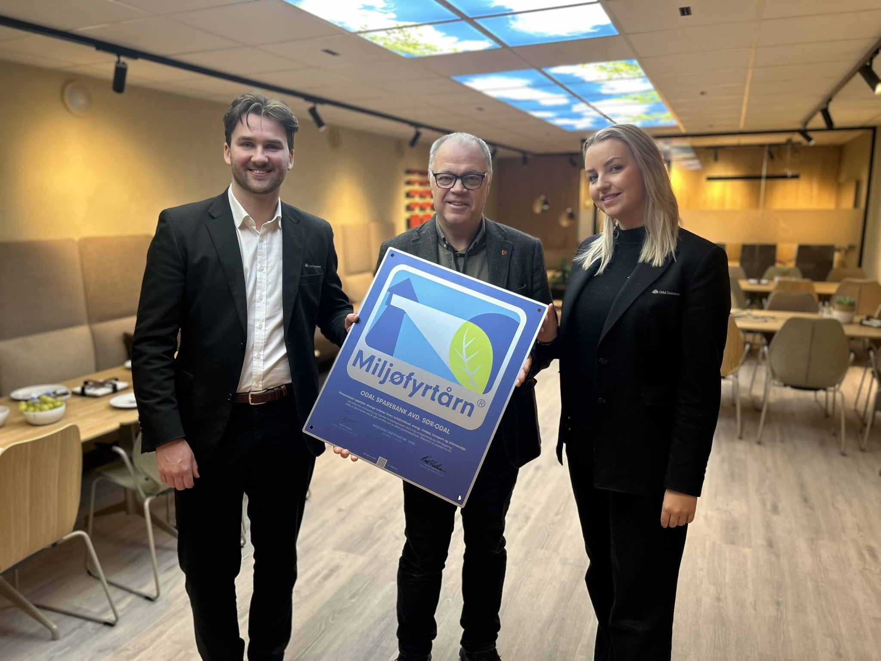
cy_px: 330
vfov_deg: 53.1
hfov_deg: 67.3
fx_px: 662
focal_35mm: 26
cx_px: 440
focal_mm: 5.7
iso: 100
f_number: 1.5
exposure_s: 1/97
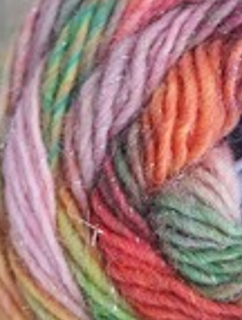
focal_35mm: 87
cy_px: 195
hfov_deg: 16.2
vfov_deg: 22.4
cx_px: 314
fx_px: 807
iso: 200
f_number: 1.7
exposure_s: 1/100
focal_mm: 4.32
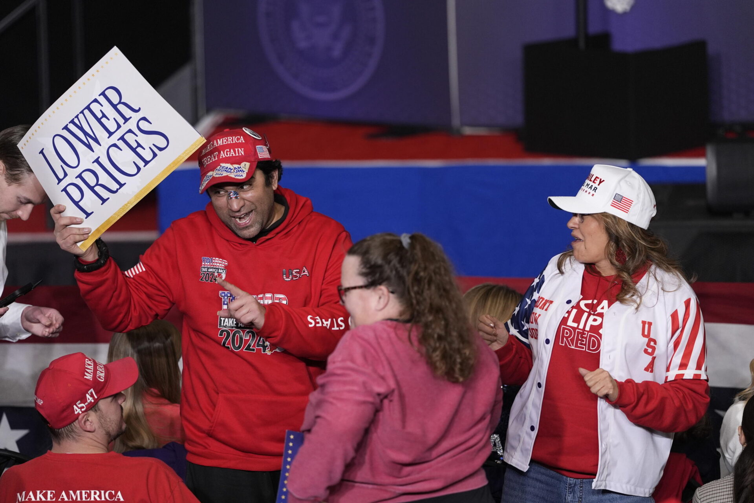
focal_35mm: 300
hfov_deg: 6.9
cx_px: 377
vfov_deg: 4.6
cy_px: 252
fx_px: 6283
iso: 2000
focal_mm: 300
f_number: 2.8
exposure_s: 1/1250
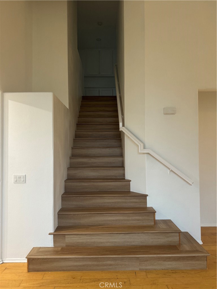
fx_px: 201
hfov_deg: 56.8
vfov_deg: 71.6
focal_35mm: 24
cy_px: 144
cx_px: 108
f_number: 1.78
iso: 250
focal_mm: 6.86
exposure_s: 1/60
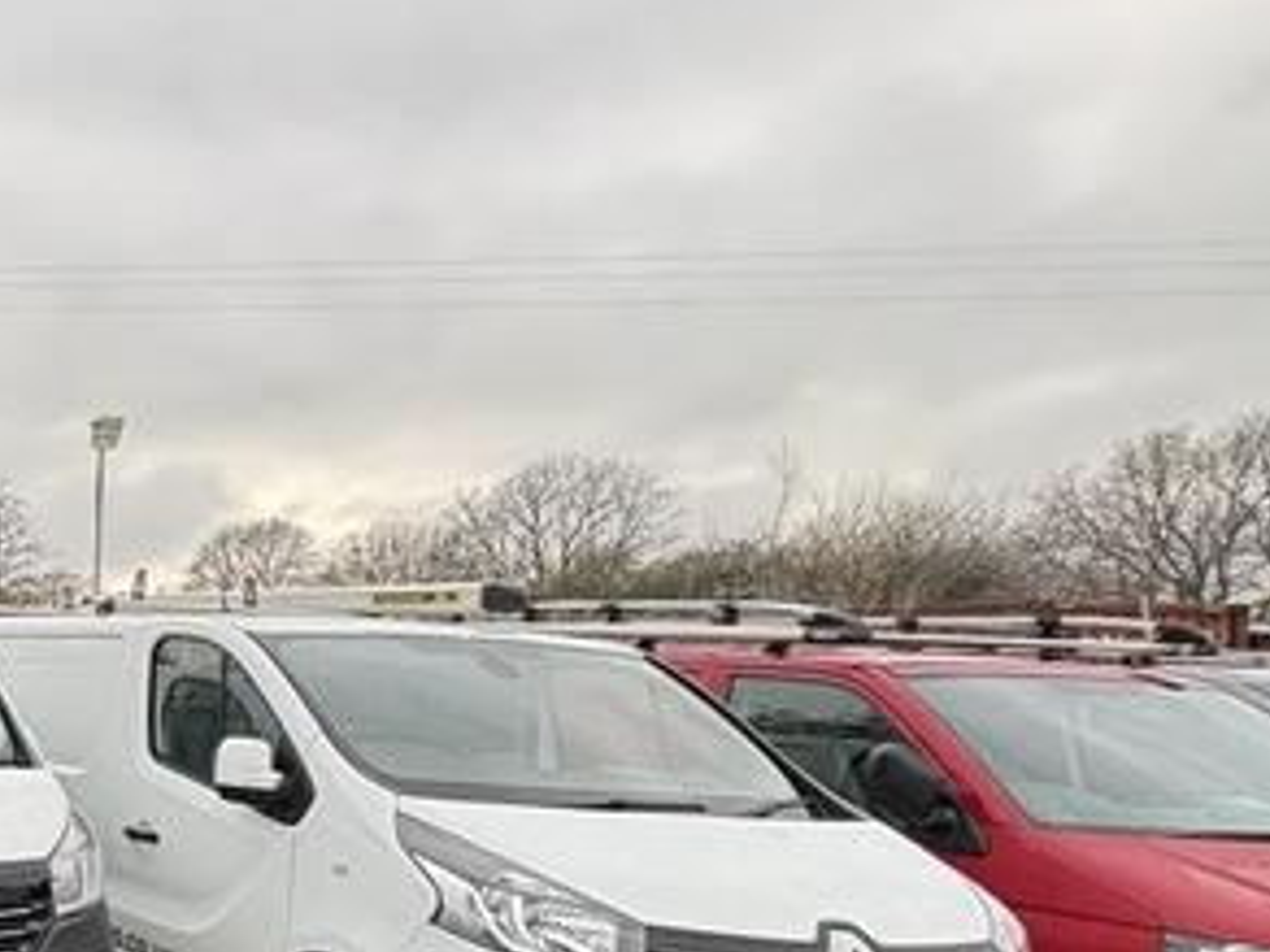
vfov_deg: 33.3
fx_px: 1578
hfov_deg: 29.5
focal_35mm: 43
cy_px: 643
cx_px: -574
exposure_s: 1/99
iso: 50
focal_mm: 2.22
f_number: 2.2
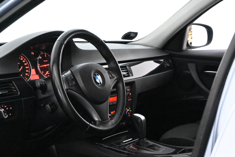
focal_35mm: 68
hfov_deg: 29.9
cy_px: 78
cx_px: 118
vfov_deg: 20.2
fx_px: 441
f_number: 6
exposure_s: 1/80
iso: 22800
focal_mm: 45
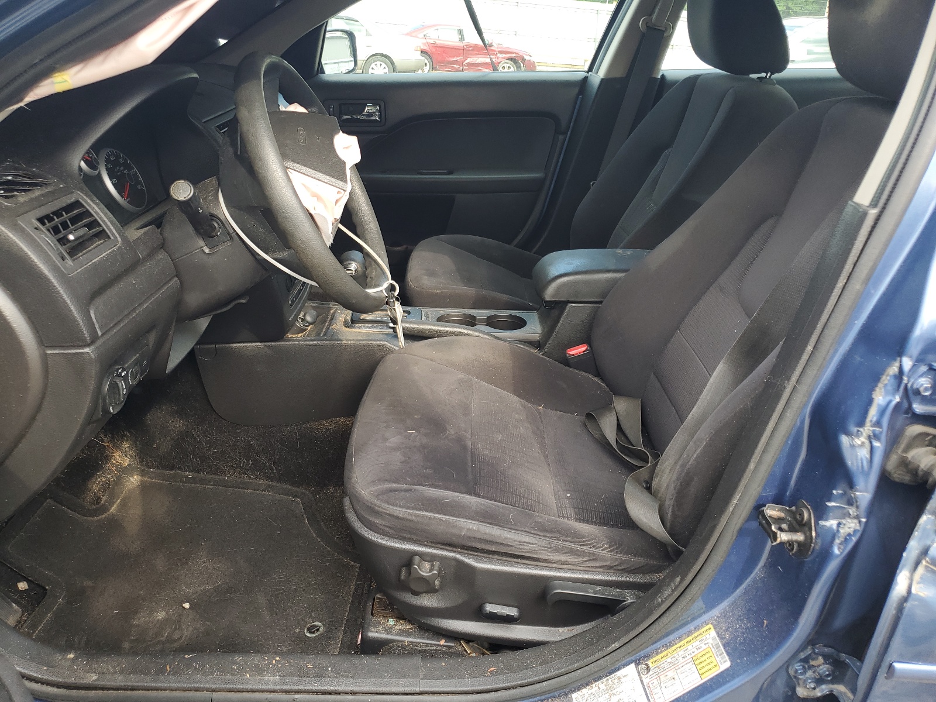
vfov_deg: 53.1
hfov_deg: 67.3
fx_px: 703
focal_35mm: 26
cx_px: 468
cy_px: 351
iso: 50
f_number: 1.5
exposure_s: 1/154
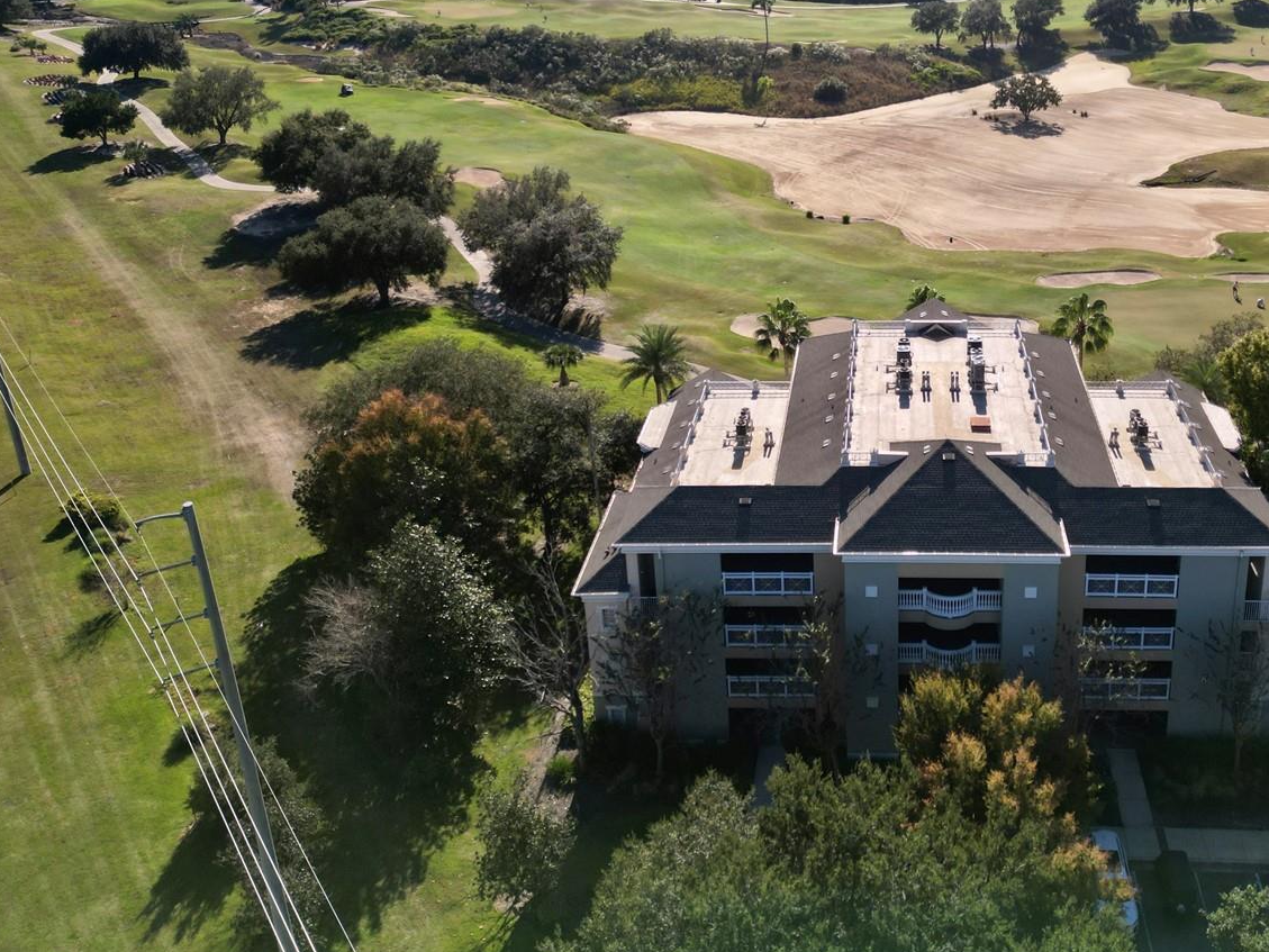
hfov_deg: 52.6
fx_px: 1247
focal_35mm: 34
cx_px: 874
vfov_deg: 41.1
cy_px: 290
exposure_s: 1/400
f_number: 1.7
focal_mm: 6.72
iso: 110
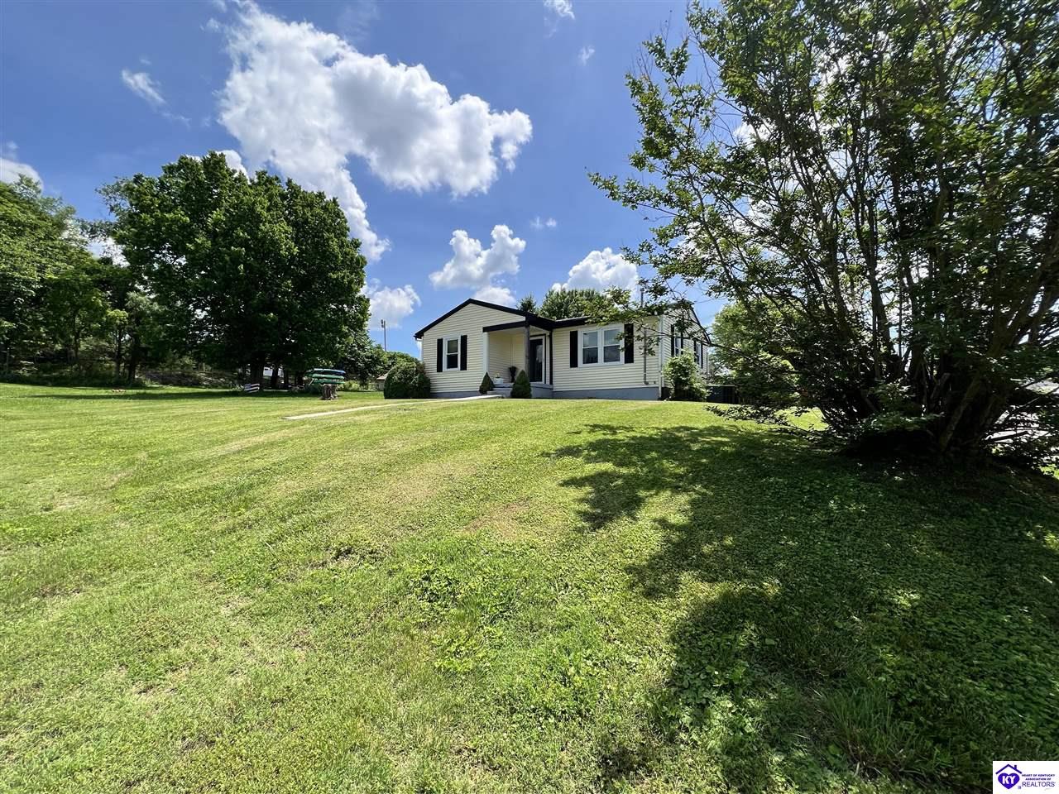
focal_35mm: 13
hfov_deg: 106.2
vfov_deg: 89.9
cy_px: 397
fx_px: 398
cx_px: 530
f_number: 1.8
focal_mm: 1.57
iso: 32
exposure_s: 1/1393
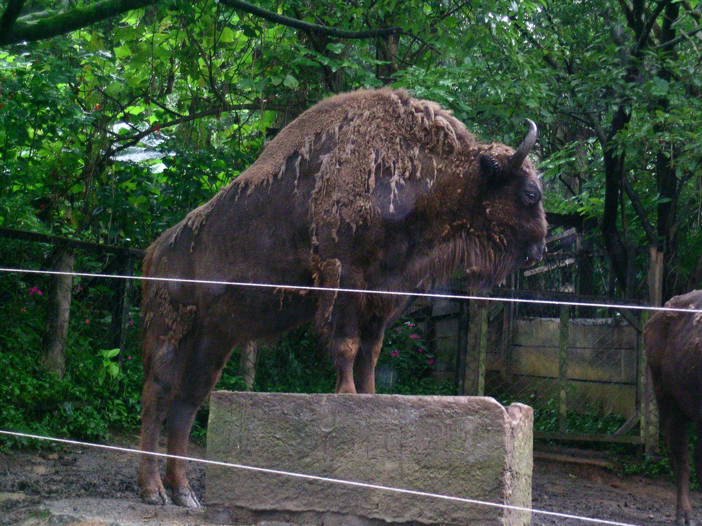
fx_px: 1927
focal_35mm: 95
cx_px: 351
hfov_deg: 20.7
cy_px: 263
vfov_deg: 15.6
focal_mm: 19.8
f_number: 4.4
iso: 400
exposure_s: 1/60.3
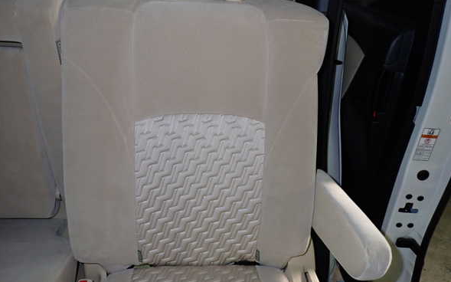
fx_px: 332
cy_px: 140
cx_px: 223
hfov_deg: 68.4
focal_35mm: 27
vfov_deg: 46.0
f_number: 5.6
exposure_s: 1/30
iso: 400
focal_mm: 4.5
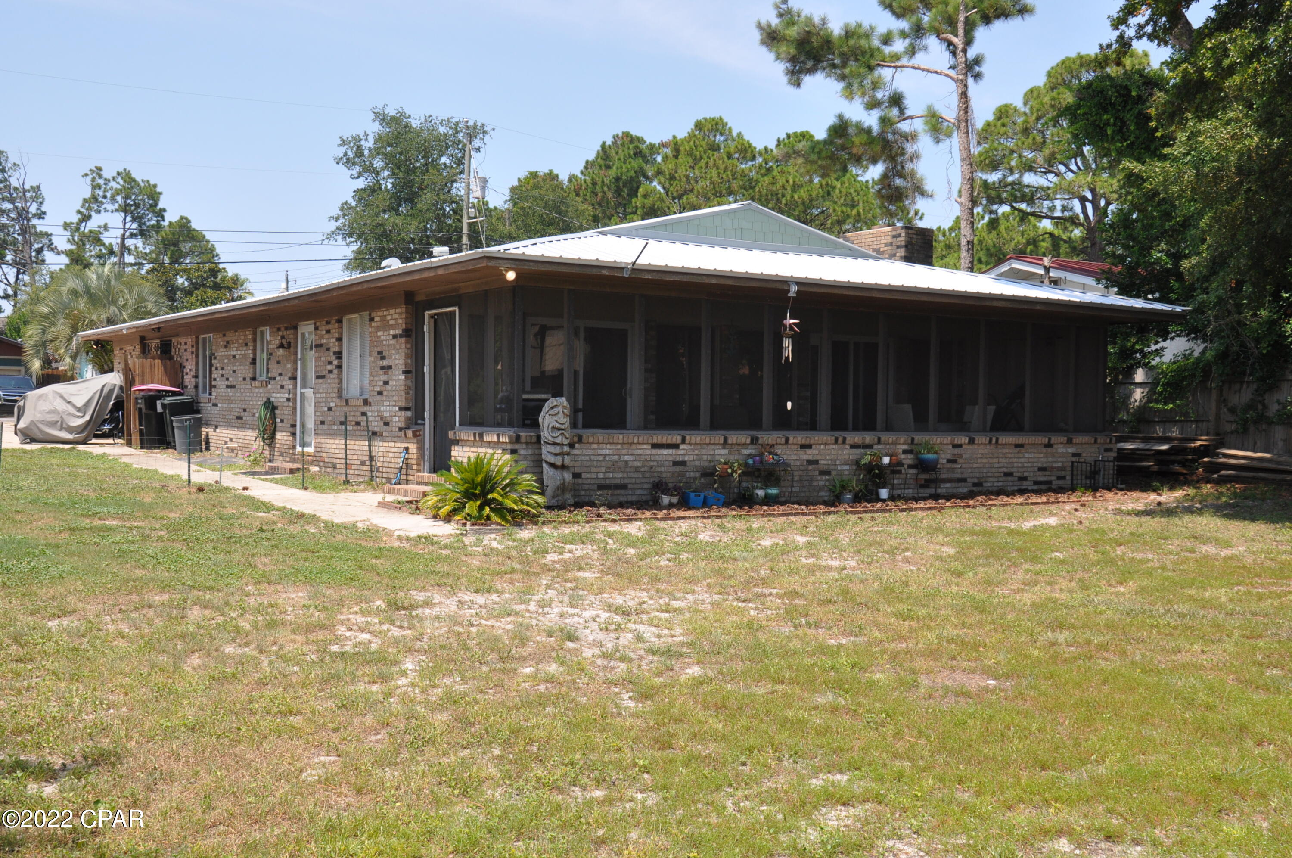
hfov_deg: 51.3
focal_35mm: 38
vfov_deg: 35.4
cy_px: 429
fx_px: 1344
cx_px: 646
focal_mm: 25
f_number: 10
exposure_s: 1/400
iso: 400
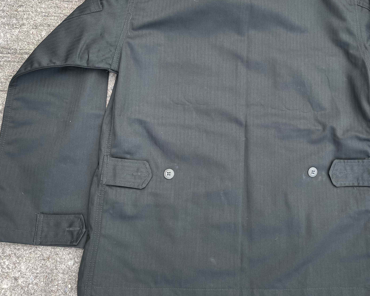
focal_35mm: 37
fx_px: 405
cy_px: 116
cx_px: 239
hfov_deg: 48.5
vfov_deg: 39.9
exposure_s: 1/313
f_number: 1.6
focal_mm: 4.2
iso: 32
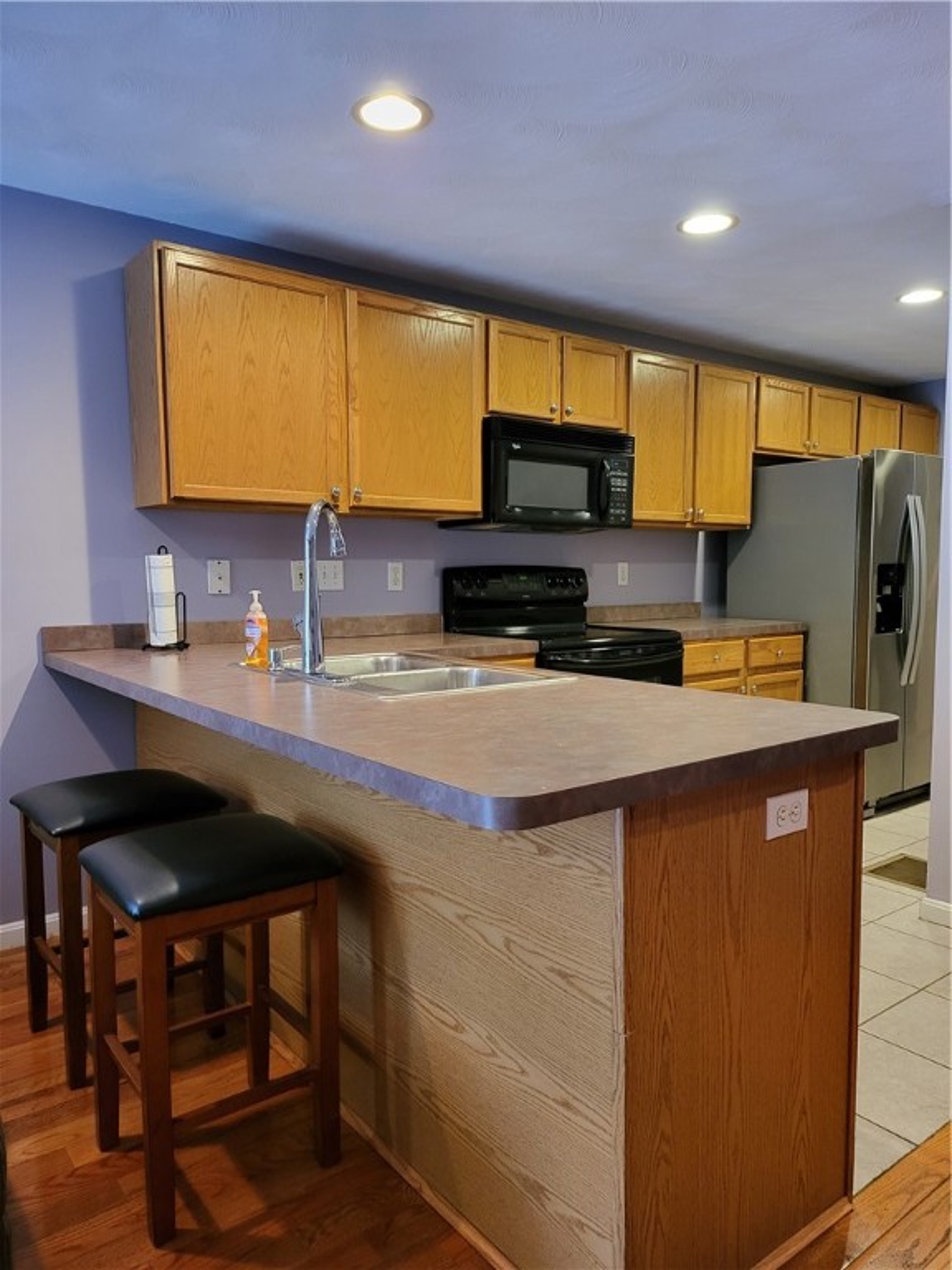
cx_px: 476
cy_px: 635
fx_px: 880
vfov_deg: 71.6
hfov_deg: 56.8
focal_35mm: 24
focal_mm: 5
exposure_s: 1/40
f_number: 1.8
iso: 500
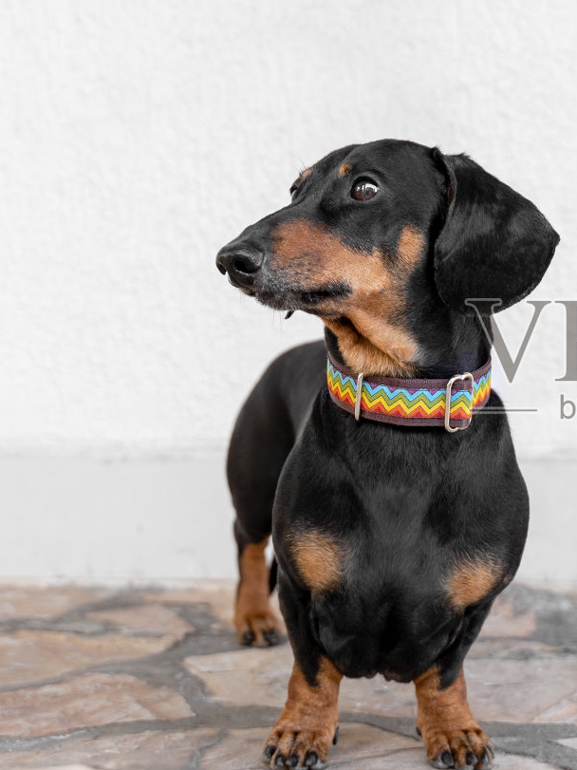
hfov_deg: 19.1
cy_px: 364
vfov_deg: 26.3
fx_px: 1645
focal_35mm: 74
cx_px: 625
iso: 100
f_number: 3.2
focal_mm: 39
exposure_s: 1/125
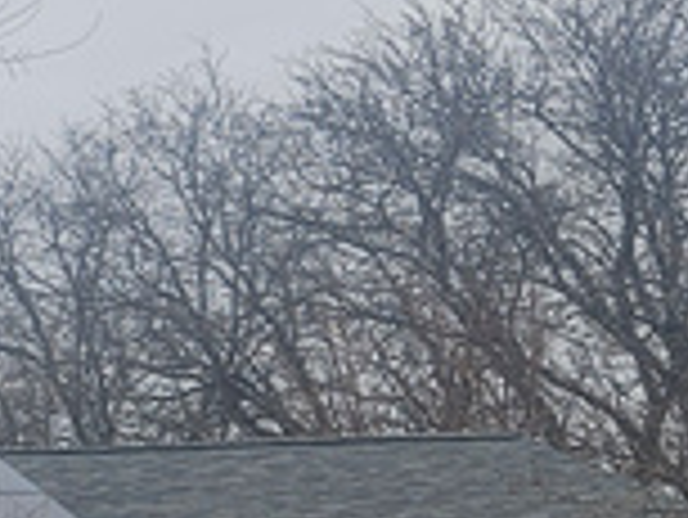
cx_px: -814
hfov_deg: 11.2
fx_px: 3063
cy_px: 279
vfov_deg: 9.6
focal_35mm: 154
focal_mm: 5.4
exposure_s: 1/154
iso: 25
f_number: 1.8
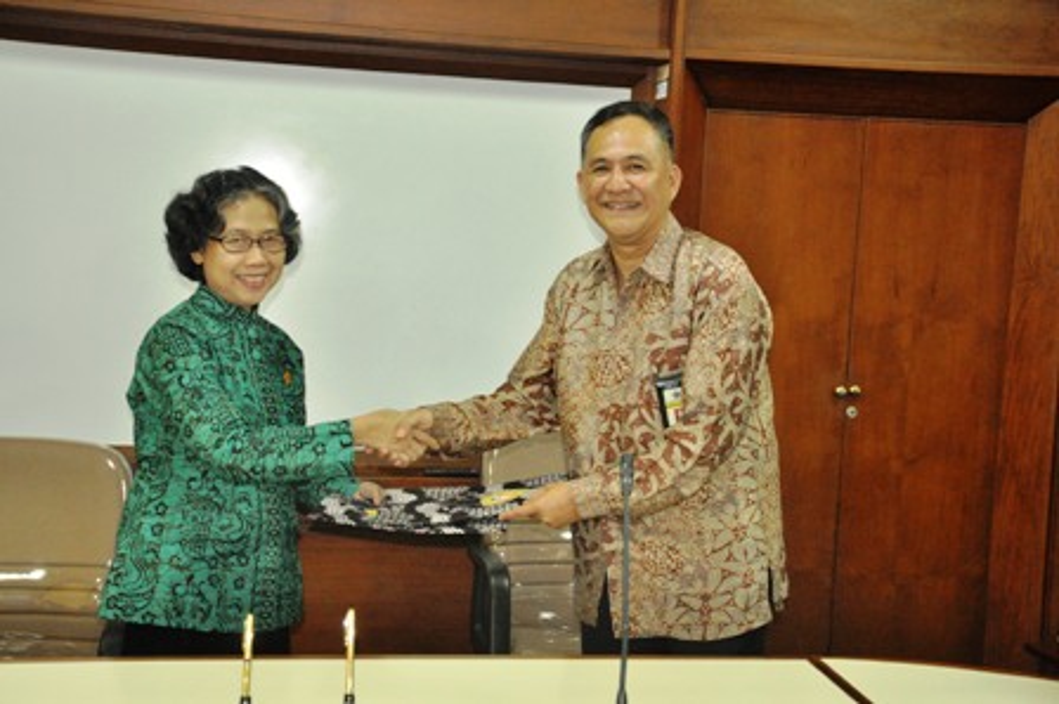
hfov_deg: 41.1
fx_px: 1411
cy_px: 352
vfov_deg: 28.0
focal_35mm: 48
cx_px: 530
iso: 1600
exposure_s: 1/60
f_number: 5
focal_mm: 32
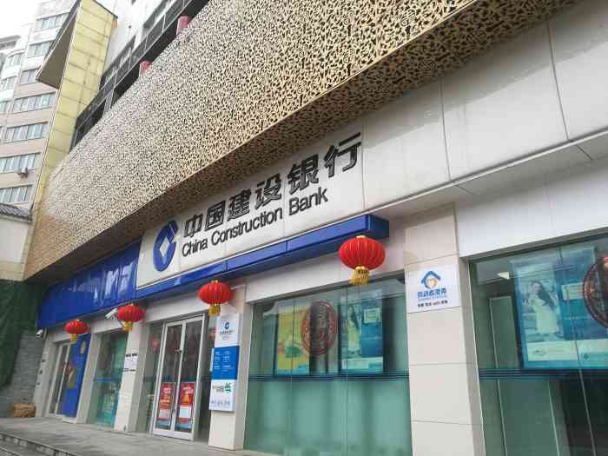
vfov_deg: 51.4
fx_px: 474
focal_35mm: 27
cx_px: 304
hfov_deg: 65.3
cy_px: 228
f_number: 2.2
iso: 80
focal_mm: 4.5
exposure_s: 1/100
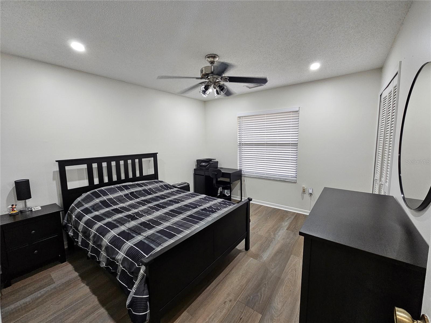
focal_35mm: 13
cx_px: 216
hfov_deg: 106.2
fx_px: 162
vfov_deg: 89.9
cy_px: 162
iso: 250
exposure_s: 1/60
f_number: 2.2
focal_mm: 2.2
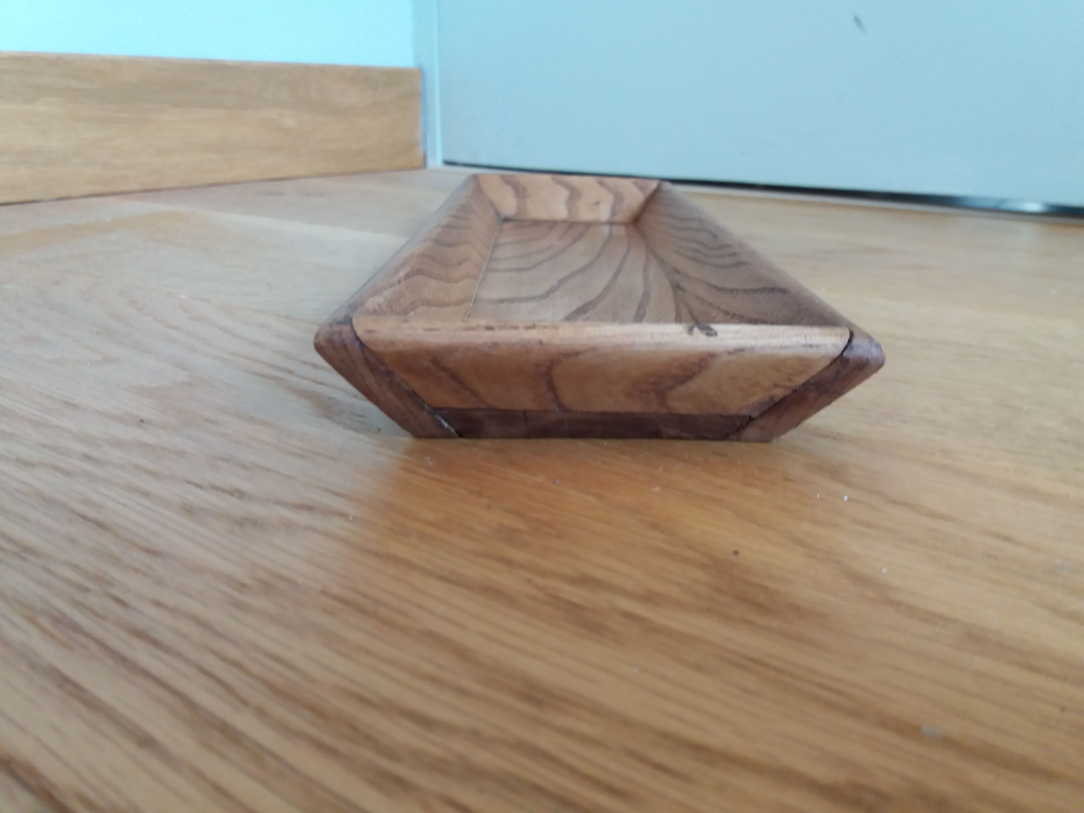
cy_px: 406
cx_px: 542
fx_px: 877
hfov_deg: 63.4
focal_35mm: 28
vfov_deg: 49.7
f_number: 1.9
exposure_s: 1/20
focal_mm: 3.7
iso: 160
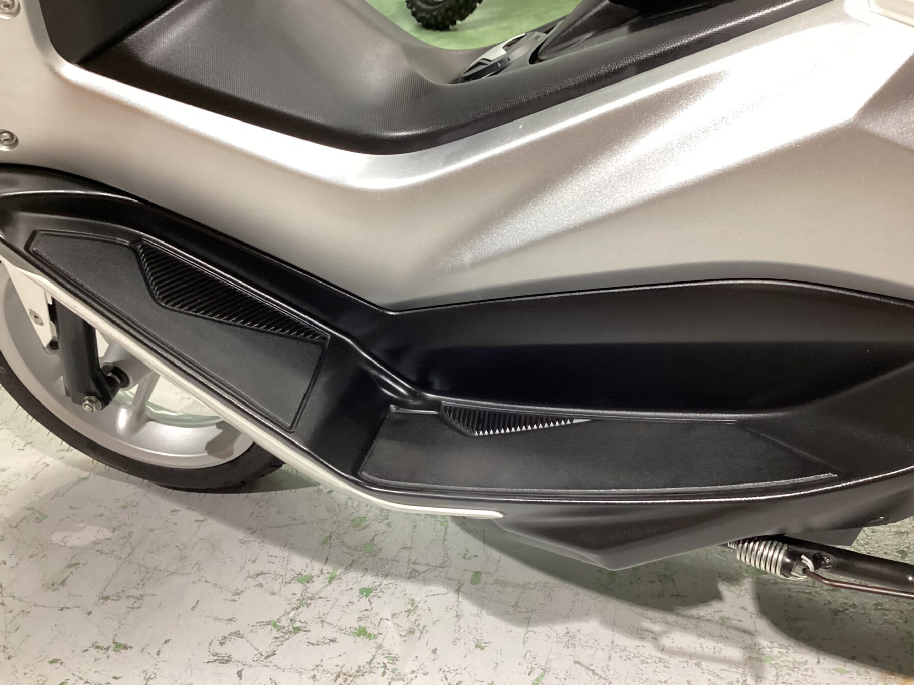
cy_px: 361
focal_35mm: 33
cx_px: 476
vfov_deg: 42.9
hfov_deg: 55.3
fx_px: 871
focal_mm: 3.3
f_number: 2.4
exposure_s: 1/30
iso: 500
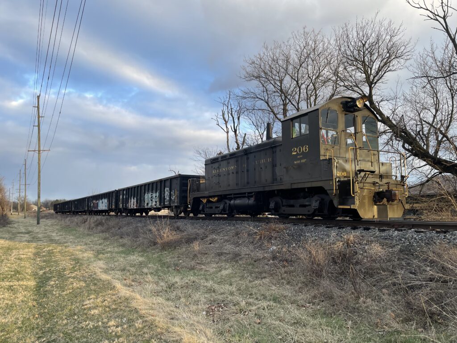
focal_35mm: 26
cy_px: 172
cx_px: 228
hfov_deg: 67.3
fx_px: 343
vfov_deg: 53.1
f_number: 1.6
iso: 32
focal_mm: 4.2
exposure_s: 1/276
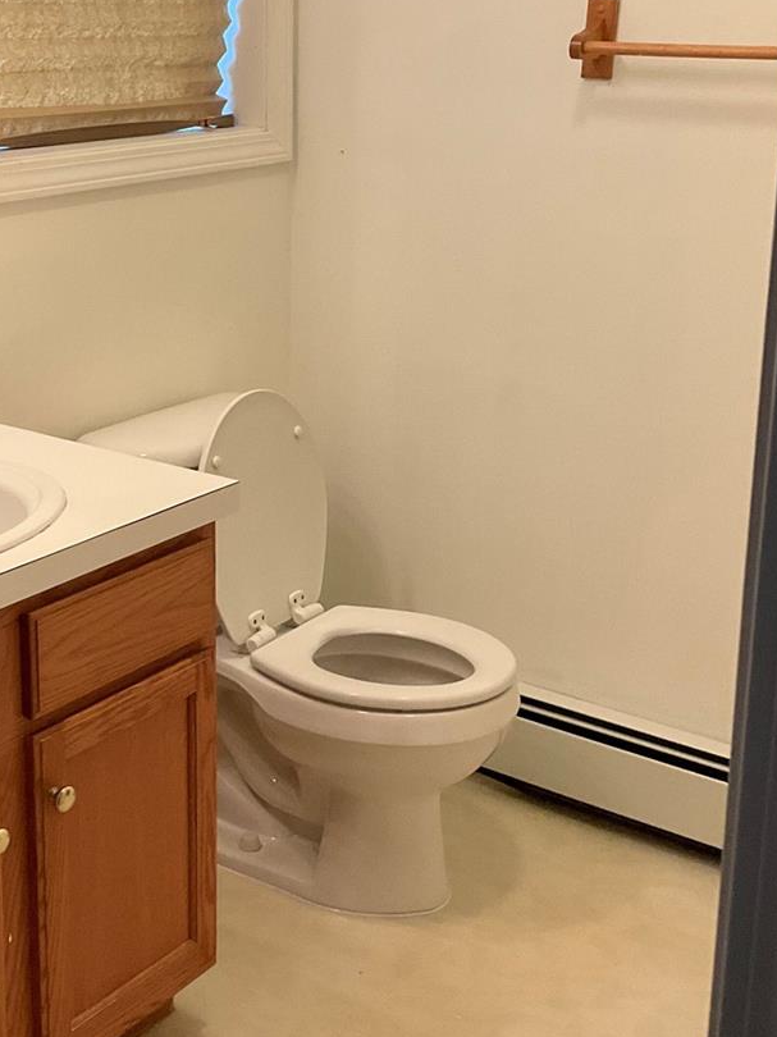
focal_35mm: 55
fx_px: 1647
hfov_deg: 26.3
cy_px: 415
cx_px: 238
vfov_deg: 34.8
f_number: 1.8
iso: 80
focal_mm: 3
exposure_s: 1/60
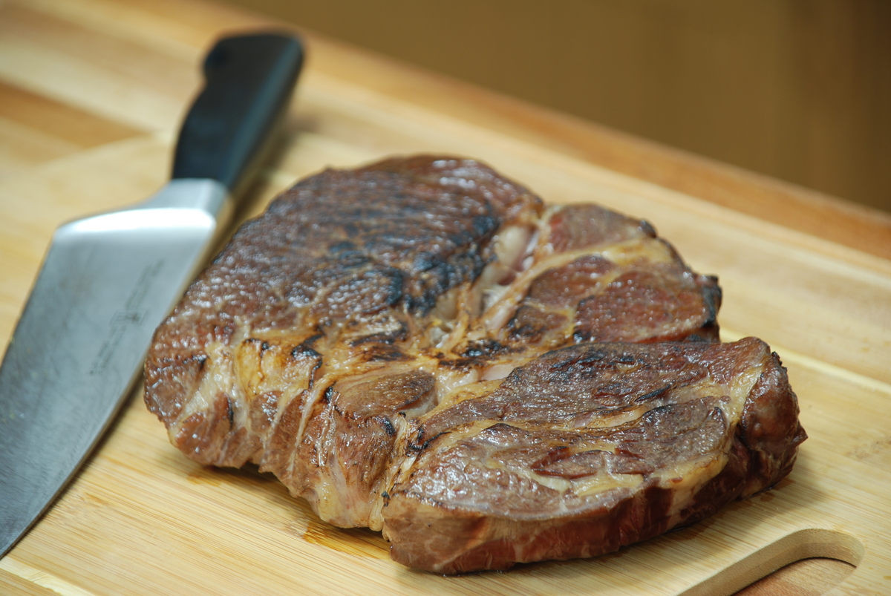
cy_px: 298
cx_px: 446
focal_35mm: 202
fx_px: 5017
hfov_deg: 10.1
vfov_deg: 6.8
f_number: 5.6
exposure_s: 1.3
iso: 100
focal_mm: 135
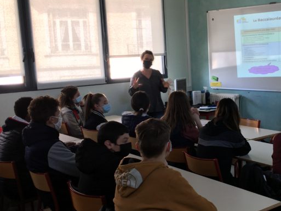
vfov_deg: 27.5
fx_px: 430
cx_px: 213
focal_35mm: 53
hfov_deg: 35.3
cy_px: 107
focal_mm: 4.15
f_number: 2.2
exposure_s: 1/50
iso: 32
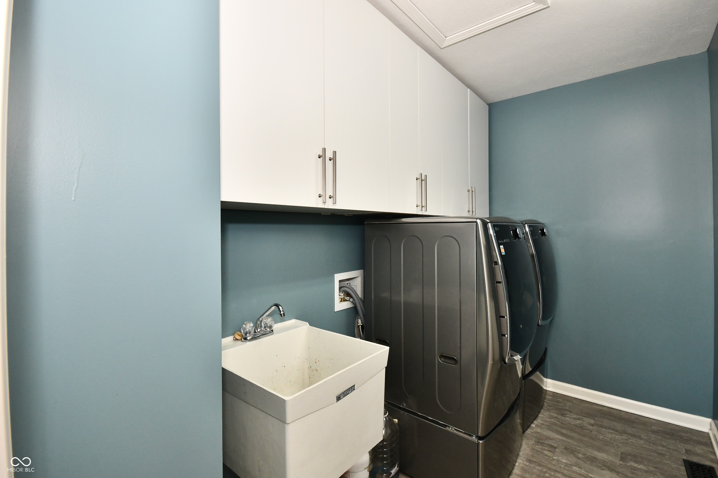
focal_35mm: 15
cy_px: 239
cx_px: 359
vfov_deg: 77.3
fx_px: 299
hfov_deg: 100.4
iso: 640
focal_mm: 10
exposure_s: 1/60
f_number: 6.3
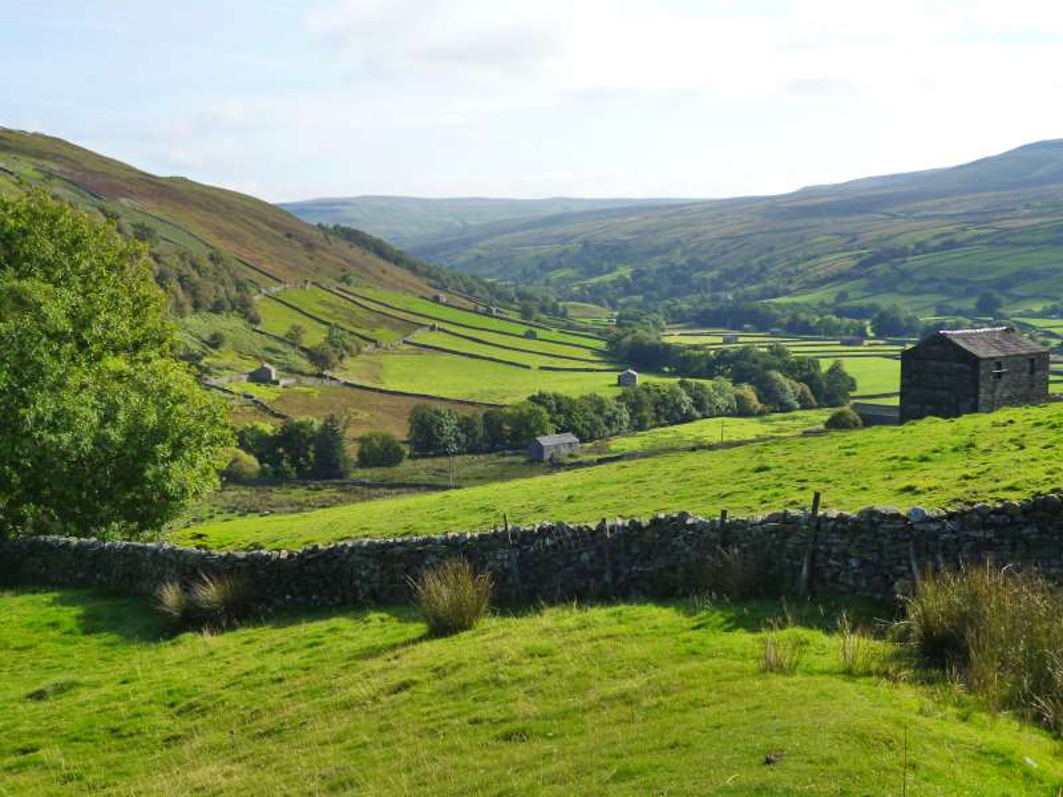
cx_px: 532
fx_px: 1474
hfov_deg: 39.7
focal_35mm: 48
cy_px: 398
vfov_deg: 30.3
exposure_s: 1/500
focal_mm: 8.6
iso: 250
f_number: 4
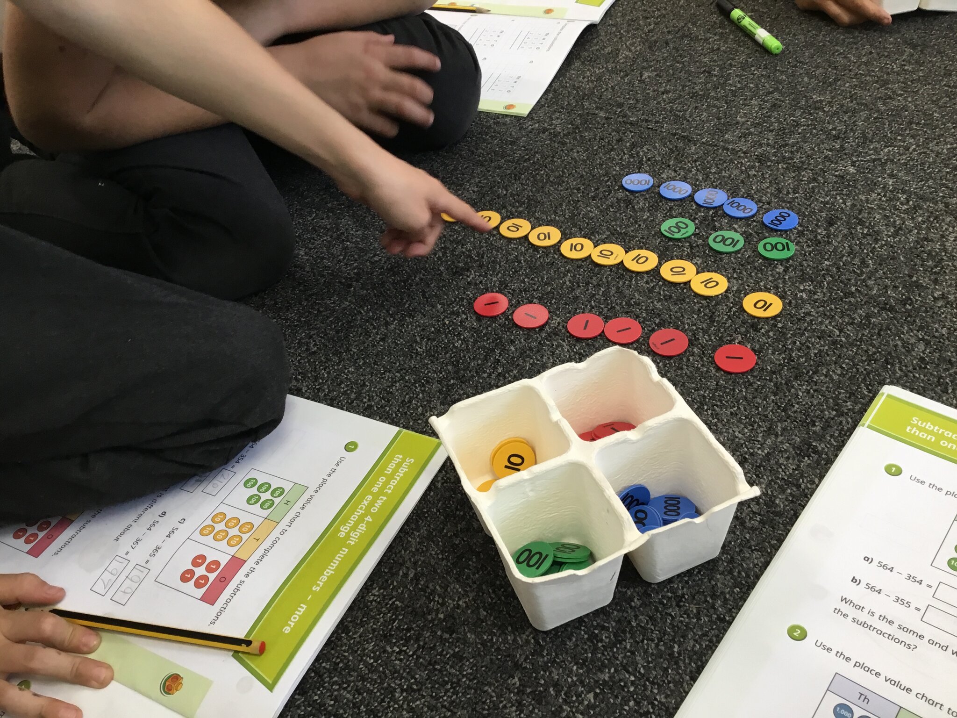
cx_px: 478
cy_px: 359
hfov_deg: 58.4
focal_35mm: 31
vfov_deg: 45.4
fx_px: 857
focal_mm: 3.3
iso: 64
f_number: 2.4
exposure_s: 1/33
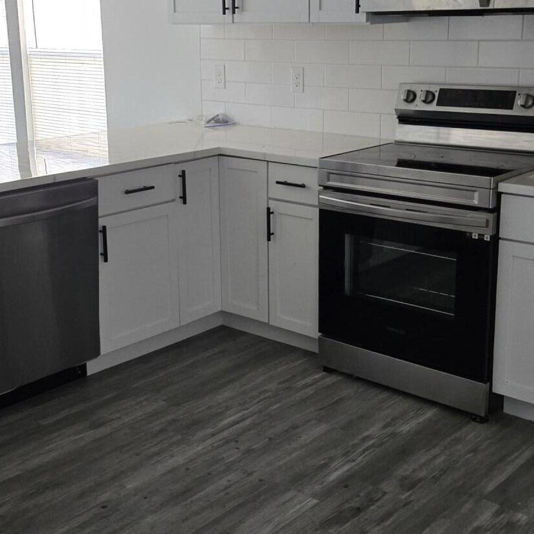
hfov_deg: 34.6
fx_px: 855
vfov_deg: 34.6
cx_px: 233
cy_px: 226
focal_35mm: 49
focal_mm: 5.4
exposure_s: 1/120
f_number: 1.8
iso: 500
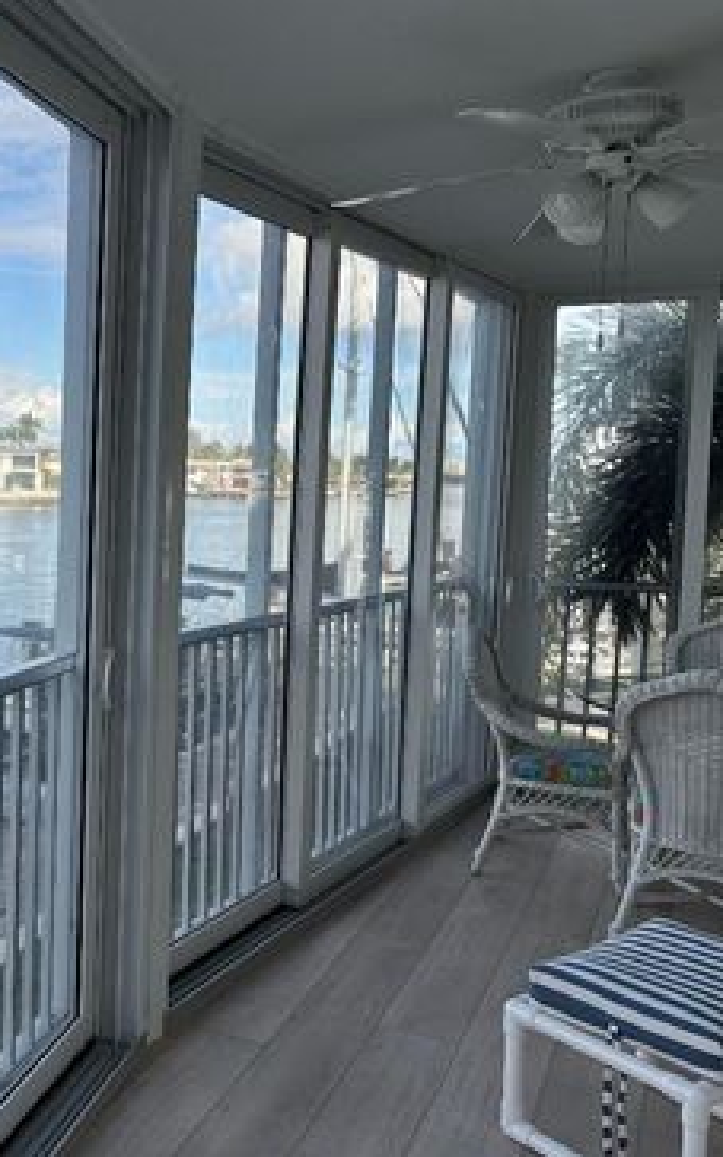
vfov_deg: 55.3
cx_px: 57
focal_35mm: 35
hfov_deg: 34.1
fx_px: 1103
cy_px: 563
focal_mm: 6.86
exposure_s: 1/685
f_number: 1.78
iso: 80
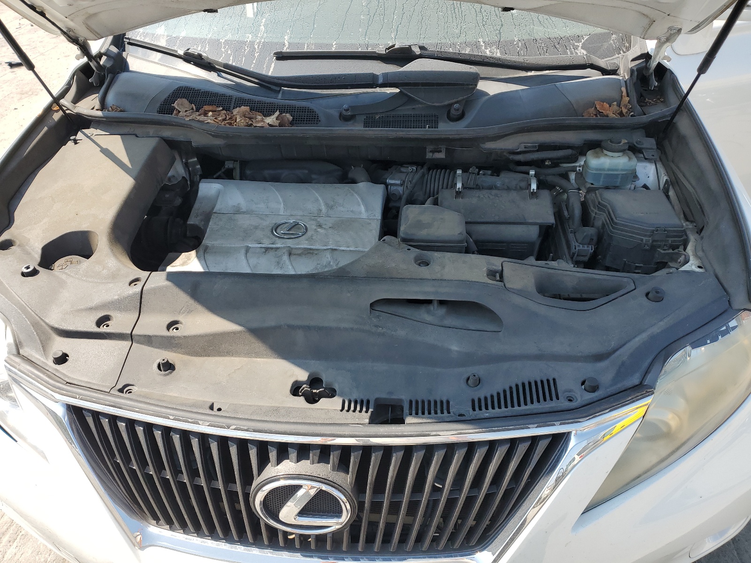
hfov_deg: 67.3
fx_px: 564
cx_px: 376
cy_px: 282
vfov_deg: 53.1
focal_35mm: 26
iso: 50
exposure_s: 1/1250
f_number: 1.5
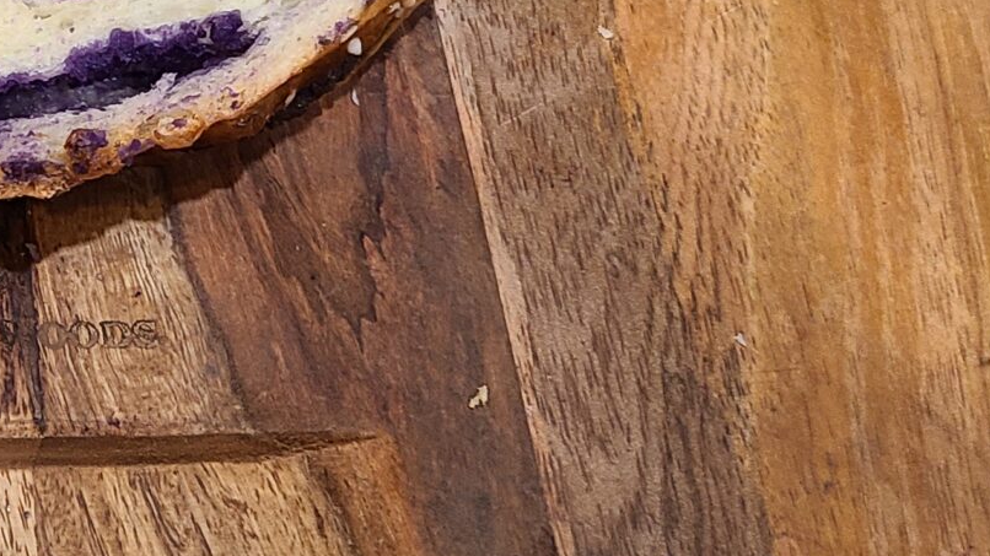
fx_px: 2362
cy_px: -475
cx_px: -252
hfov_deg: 21.6
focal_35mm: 90
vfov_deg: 12.2
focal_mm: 5.4
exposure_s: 1/60
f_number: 1.8
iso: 250
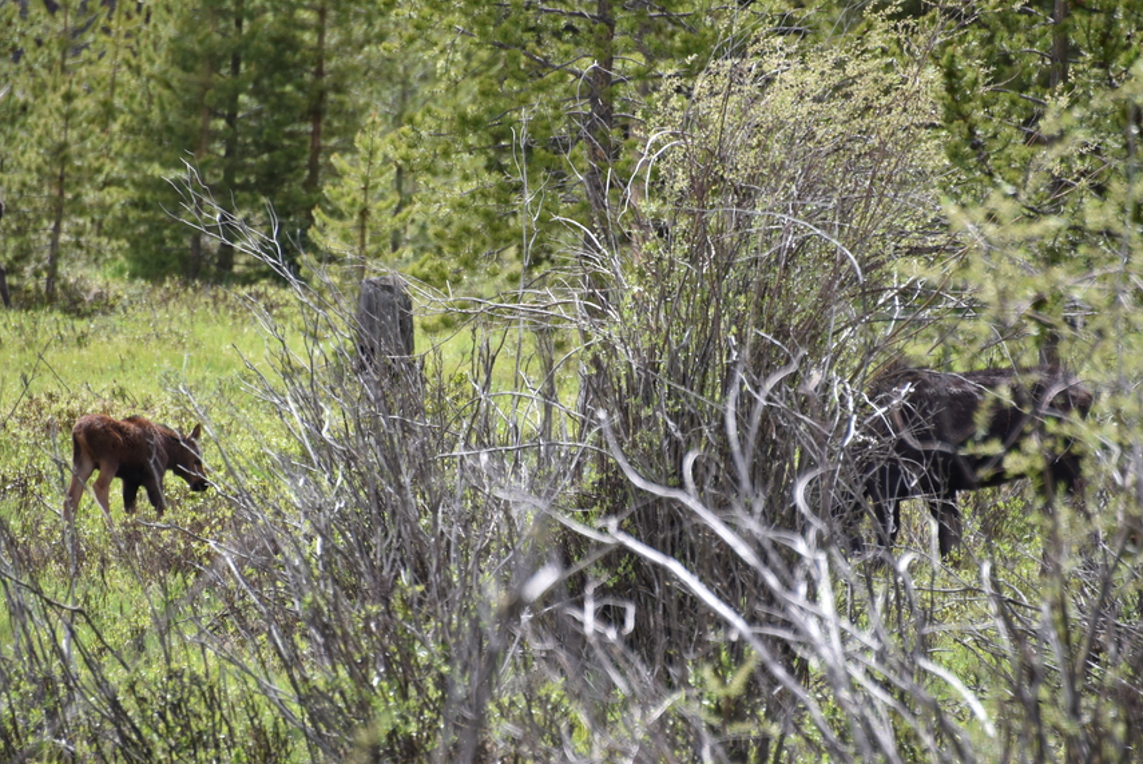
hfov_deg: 4.6
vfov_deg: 3.1
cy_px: 405
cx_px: 553
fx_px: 14262
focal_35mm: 449
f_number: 5.6
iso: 360
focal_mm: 300
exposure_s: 1/640
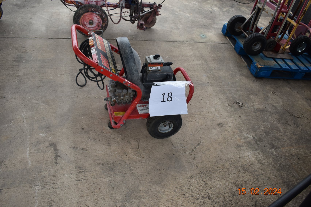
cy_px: 104
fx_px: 259
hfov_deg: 61.9
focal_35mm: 30
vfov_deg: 43.6
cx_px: 156
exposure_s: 1/250
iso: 360
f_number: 5.6
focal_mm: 20
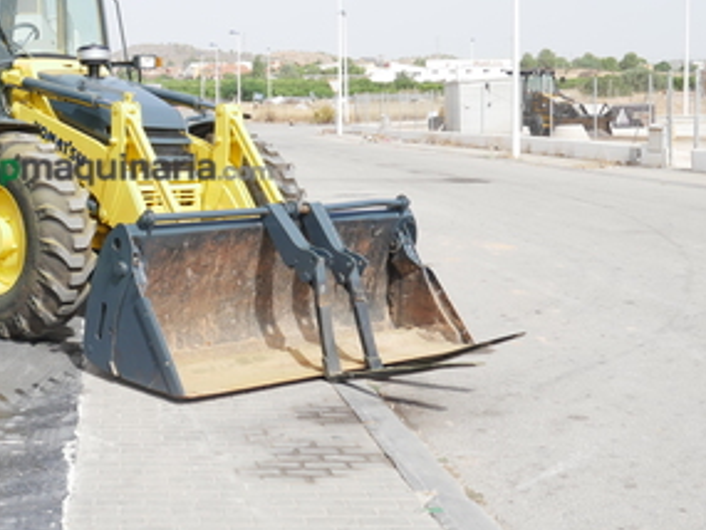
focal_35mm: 54
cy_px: 166
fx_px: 1102
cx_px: 88
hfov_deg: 33.9
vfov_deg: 26.9
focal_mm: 14
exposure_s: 1/500
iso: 200
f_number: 6.3
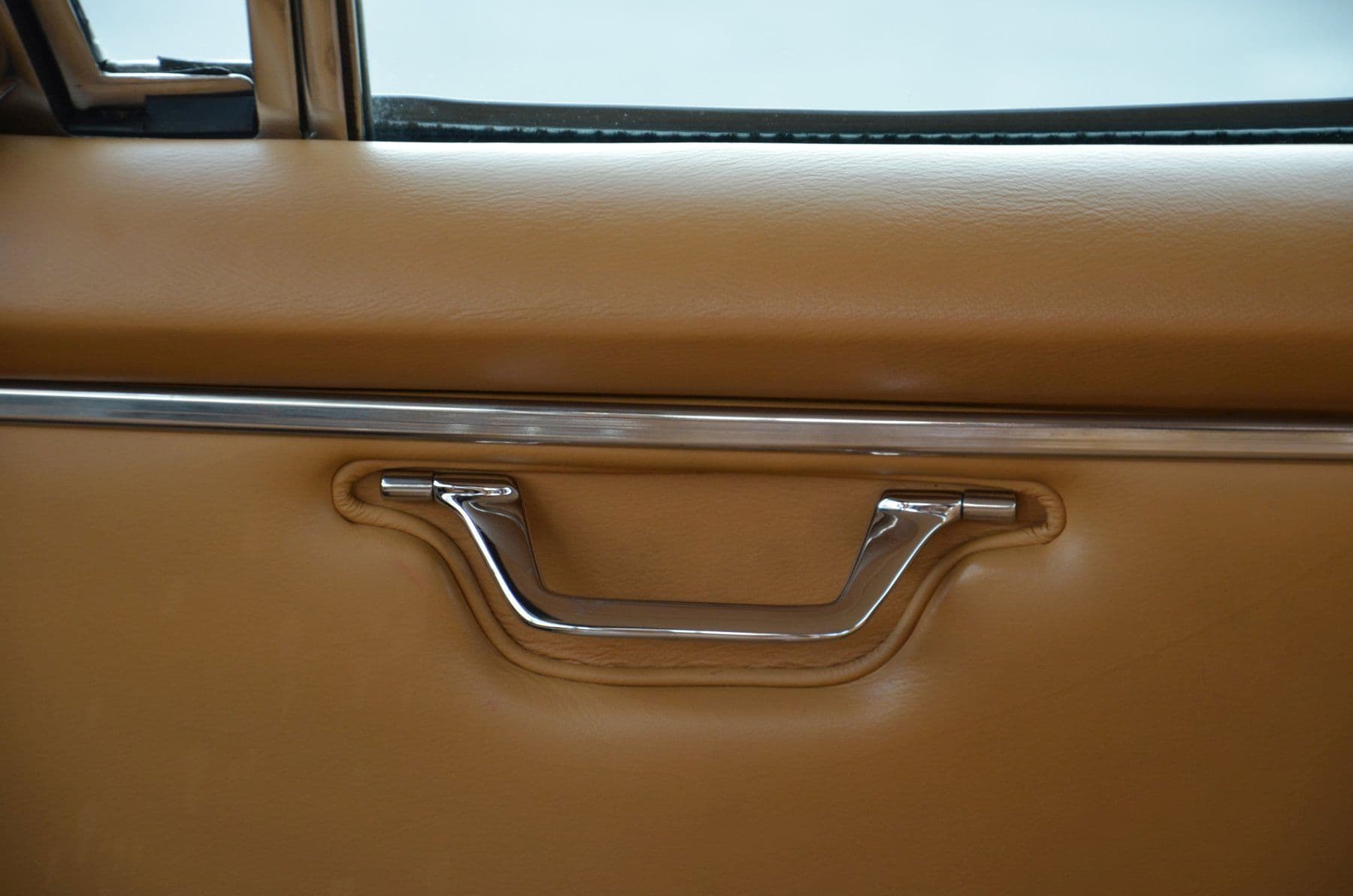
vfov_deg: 8.7
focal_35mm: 158
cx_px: 676
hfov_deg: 13.1
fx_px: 5907
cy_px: 448
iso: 400
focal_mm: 105
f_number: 5.6
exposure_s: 1/60
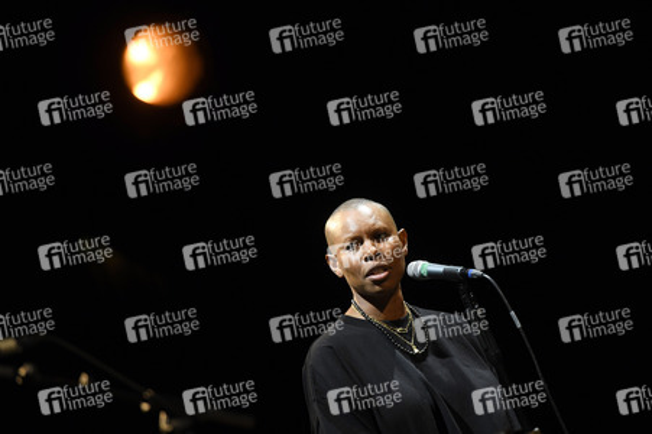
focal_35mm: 200
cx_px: 326
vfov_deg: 6.9
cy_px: 217
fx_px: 3619
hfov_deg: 10.3
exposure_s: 1/200
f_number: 3.5
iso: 1600
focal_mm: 200
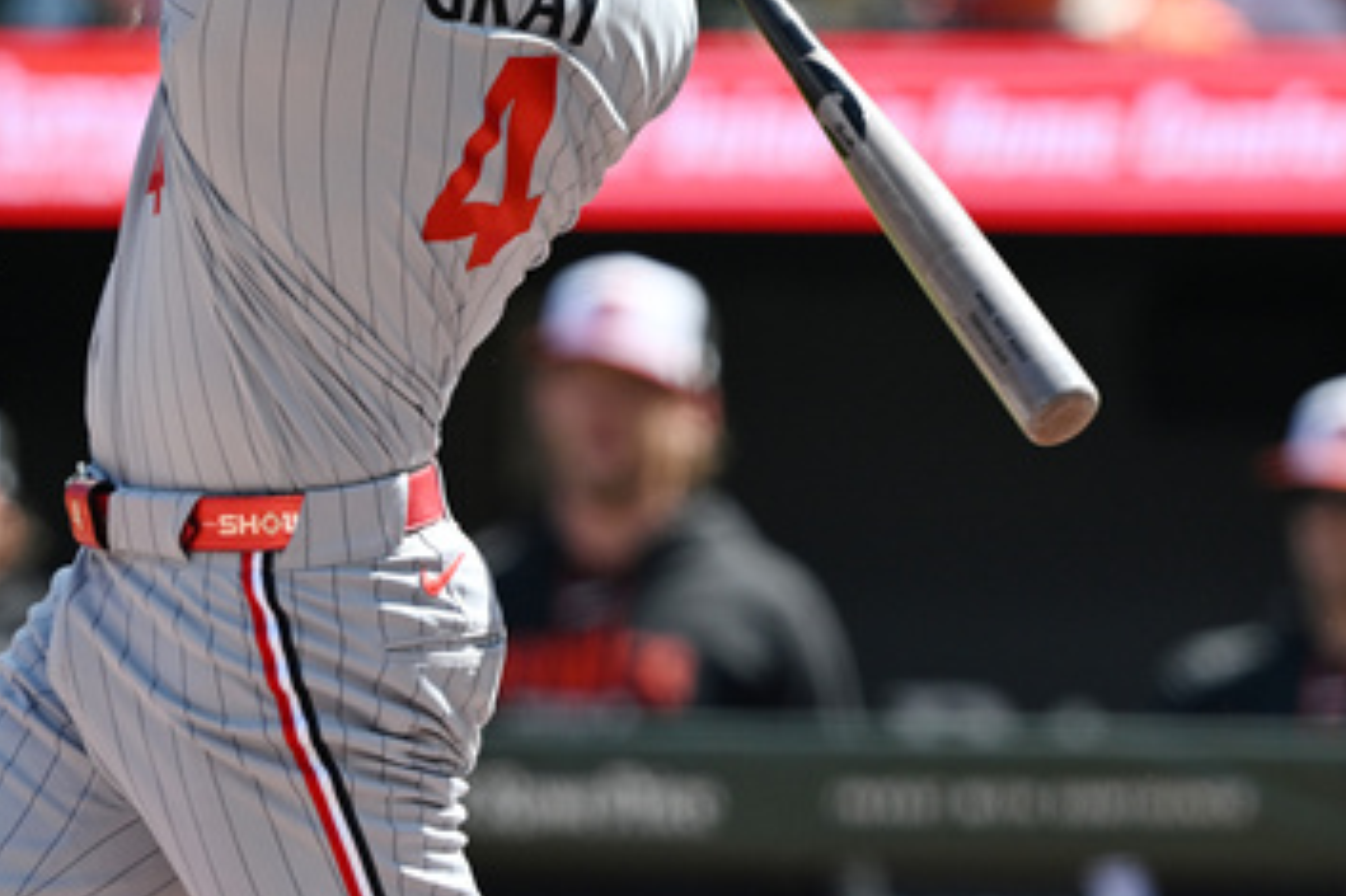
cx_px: 561
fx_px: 43311
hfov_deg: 1.8
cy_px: 423
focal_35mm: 1159
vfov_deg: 1.2
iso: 200
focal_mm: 400
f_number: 3.5
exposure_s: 1/2000
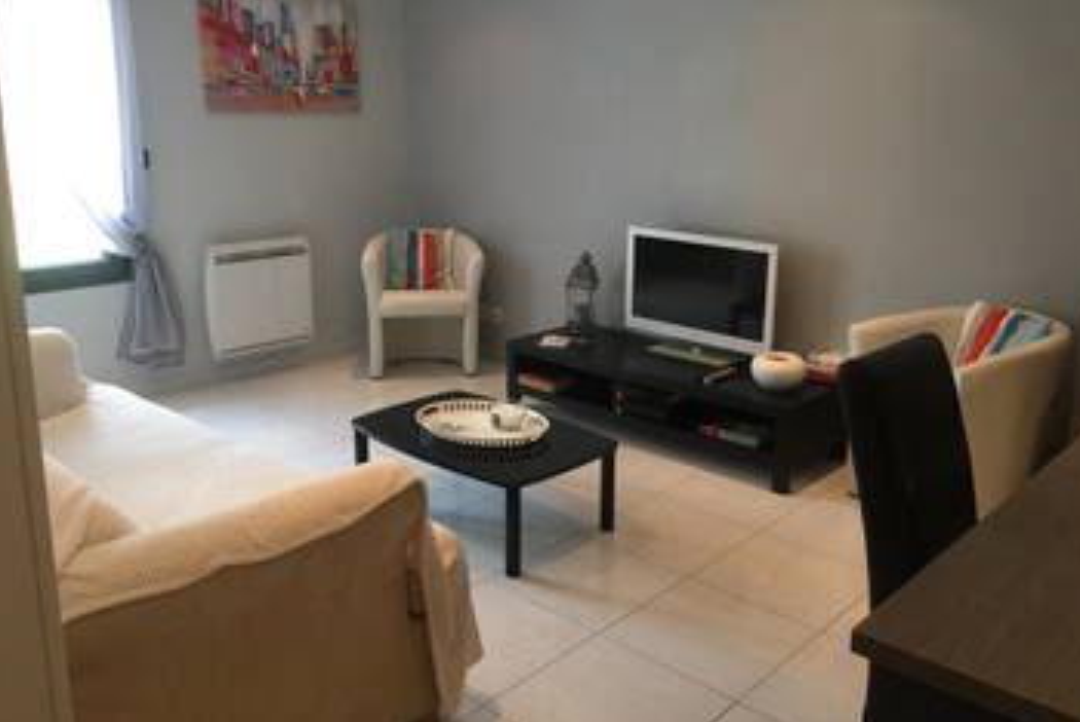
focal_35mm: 31
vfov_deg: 42.3
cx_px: 543
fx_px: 931
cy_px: 315
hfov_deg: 60.2
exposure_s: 1/33
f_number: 2.2
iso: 64
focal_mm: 4.15
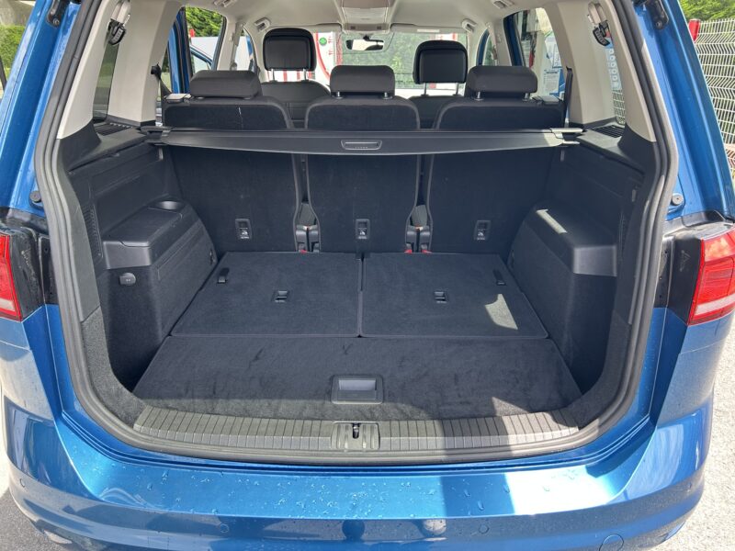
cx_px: 368
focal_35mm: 26
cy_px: 276
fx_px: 552
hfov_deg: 67.3
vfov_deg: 53.1
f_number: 1.5
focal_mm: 5.7
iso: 50
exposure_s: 1/171
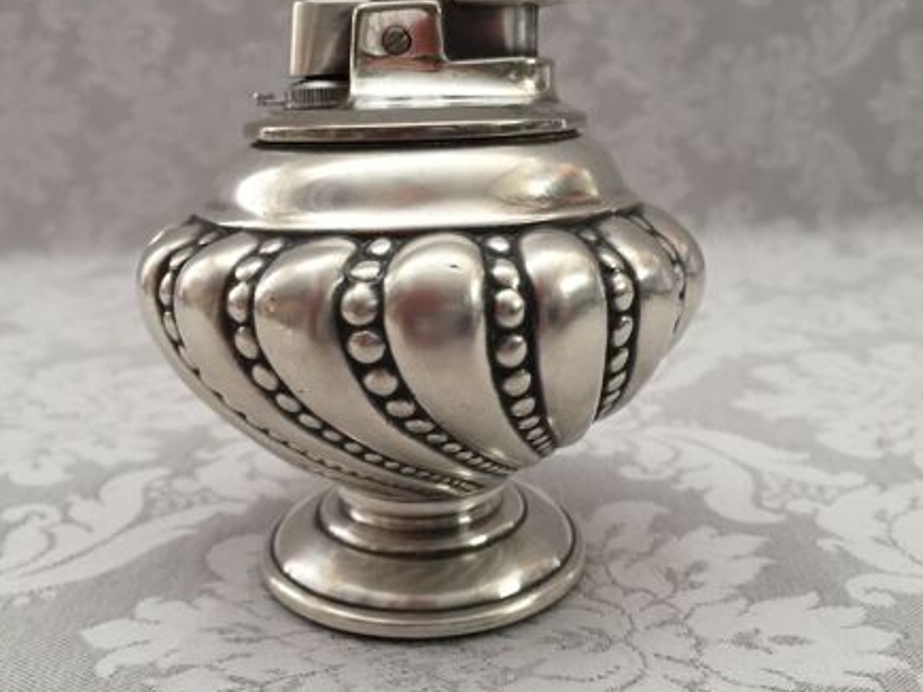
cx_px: 416
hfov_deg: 56.7
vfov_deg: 44.1
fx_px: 853
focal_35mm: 32
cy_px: 321
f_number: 2.2
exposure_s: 1/33
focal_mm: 4.15
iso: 64
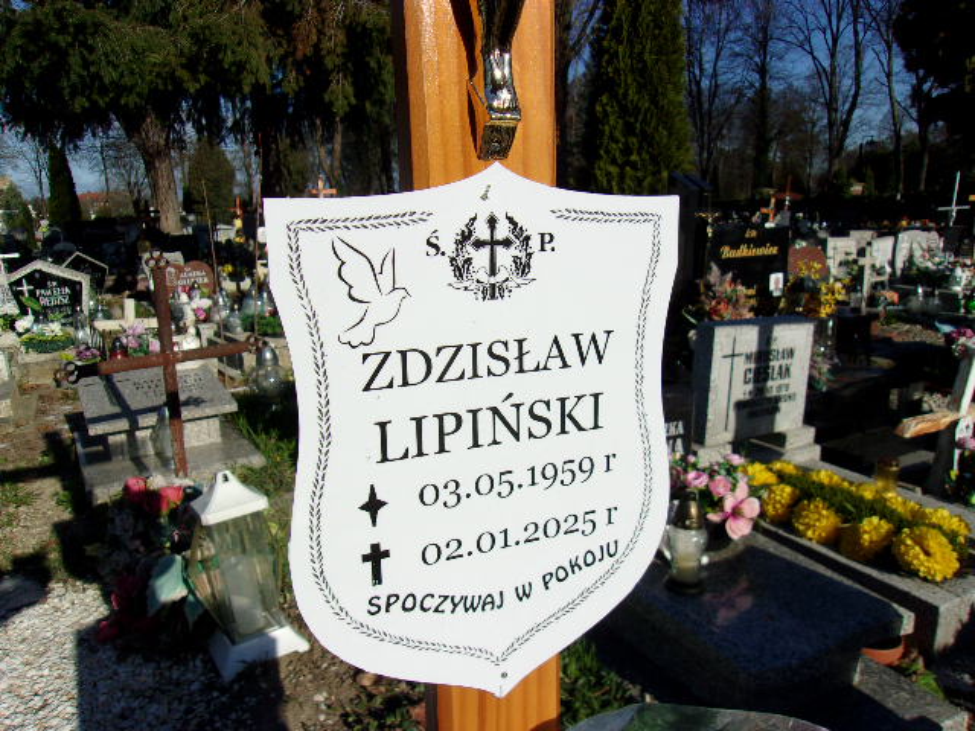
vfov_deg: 51.4
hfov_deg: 65.3
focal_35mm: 27
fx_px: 760
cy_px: 366
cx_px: 488
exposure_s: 1/200
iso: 80
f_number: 10.4
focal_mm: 4.9
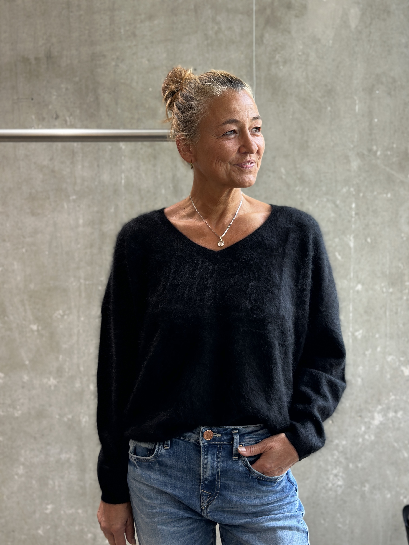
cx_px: 204
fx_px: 756
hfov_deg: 30.3
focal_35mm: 48
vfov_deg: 39.7
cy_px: 272
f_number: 1.78
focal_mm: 6.86
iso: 100
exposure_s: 1/121
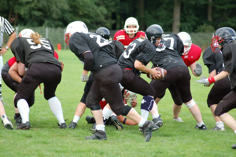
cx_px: 118
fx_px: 1472
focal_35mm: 225
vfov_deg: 6.1
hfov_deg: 9.2
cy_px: 78
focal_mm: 150
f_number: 4.5
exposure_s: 1/640
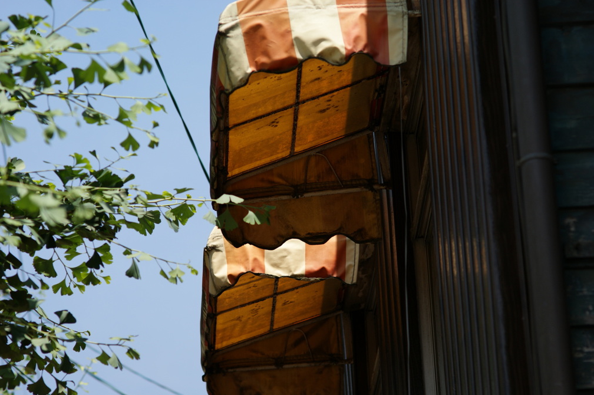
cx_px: 296
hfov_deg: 15.8
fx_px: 2135
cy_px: 199
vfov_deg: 10.6
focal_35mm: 130
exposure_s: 1/800
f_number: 4
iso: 100
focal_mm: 85
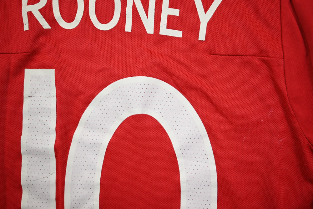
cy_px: 104
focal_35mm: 34
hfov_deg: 56.5
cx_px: 156
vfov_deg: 39.4
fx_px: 291
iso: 200
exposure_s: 1/90
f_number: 5.6
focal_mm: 33.5
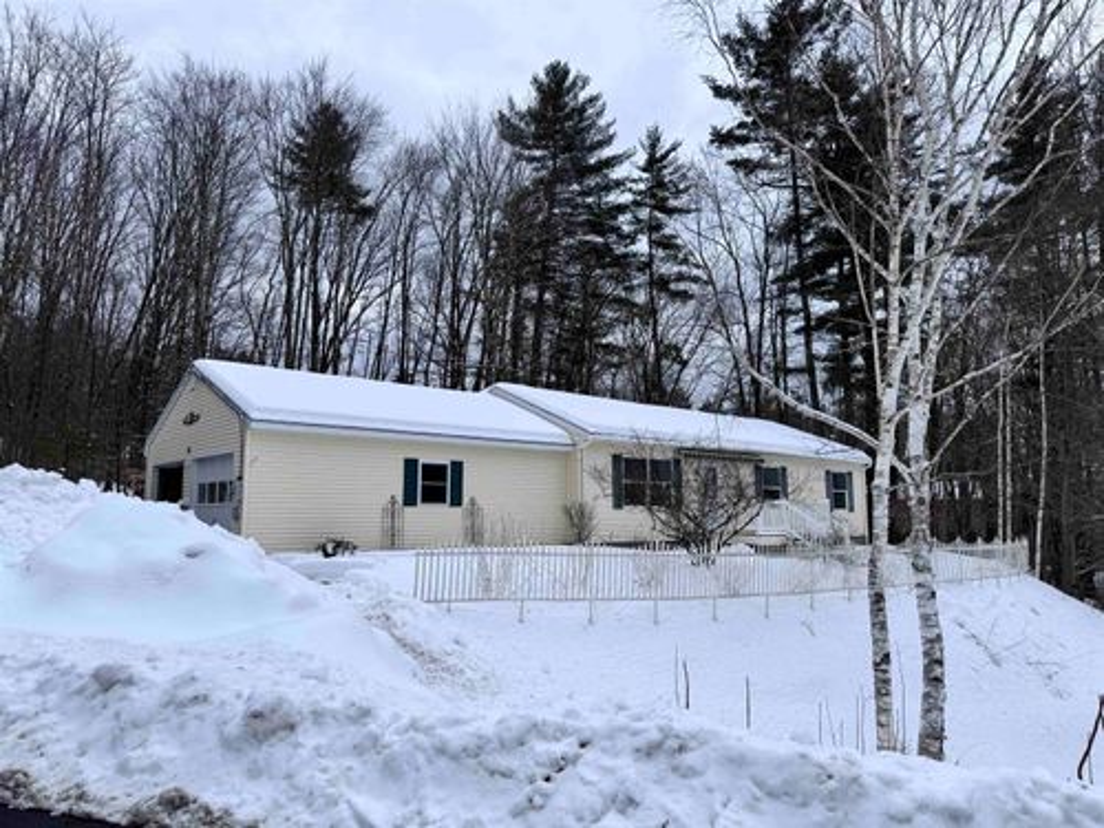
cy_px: 414
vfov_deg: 56.8
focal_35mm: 24
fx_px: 765
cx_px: 552
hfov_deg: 71.6
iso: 80
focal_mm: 6.76
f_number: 1.78
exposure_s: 1/6410
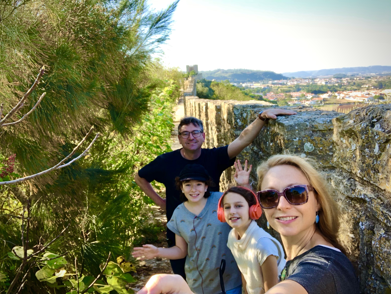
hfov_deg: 56.8
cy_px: 147
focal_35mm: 32
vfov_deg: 44.2
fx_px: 362
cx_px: 196
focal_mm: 2.87
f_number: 2.2
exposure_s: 1/120
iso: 32
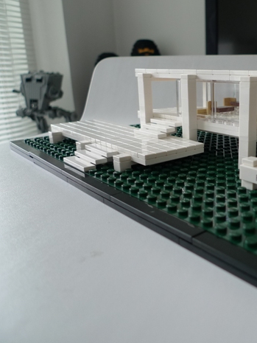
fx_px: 327
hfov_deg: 40.1
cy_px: 173
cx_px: 226
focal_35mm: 33
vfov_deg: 55.3
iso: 80
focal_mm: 5.1
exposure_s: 1/60
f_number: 2
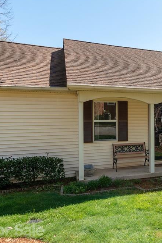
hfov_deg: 36.5
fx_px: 209
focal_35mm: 31
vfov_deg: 60.3
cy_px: 121
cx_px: 173
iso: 200
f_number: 8
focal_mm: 20
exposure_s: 1/500
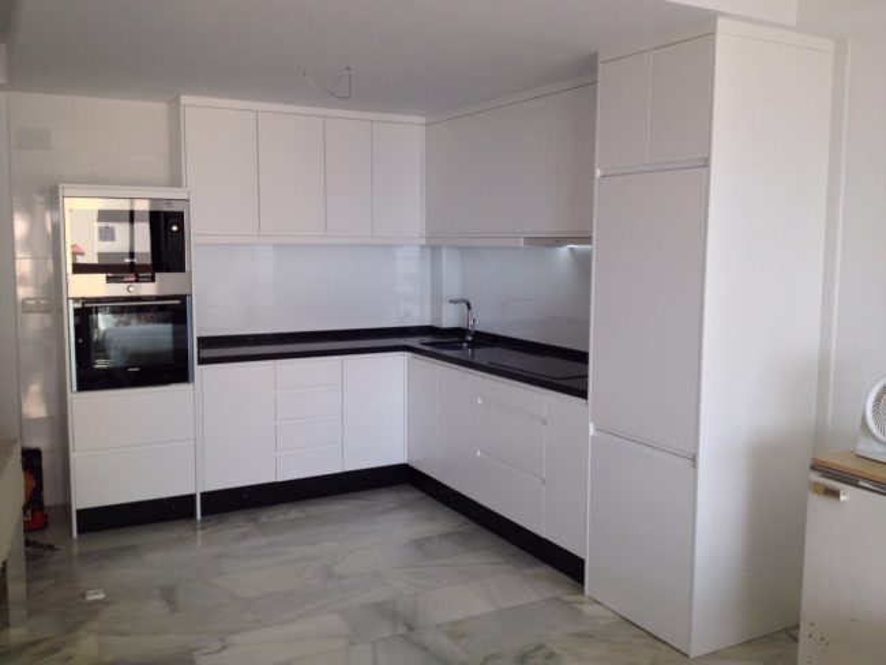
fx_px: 896
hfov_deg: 52.6
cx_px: 443
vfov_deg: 40.7
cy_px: 332
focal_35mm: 35
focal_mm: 4.28
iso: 64
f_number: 2.4
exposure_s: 1/120
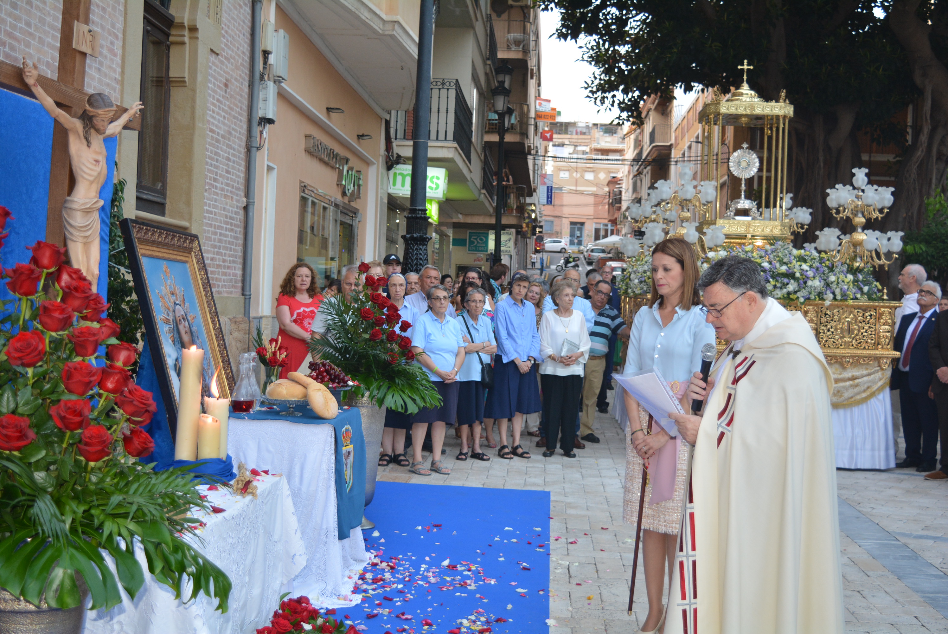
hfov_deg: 44.9
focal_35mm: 44
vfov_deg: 30.9
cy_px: 317
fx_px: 1146
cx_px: 474
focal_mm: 29
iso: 400
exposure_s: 1/100
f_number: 4.2
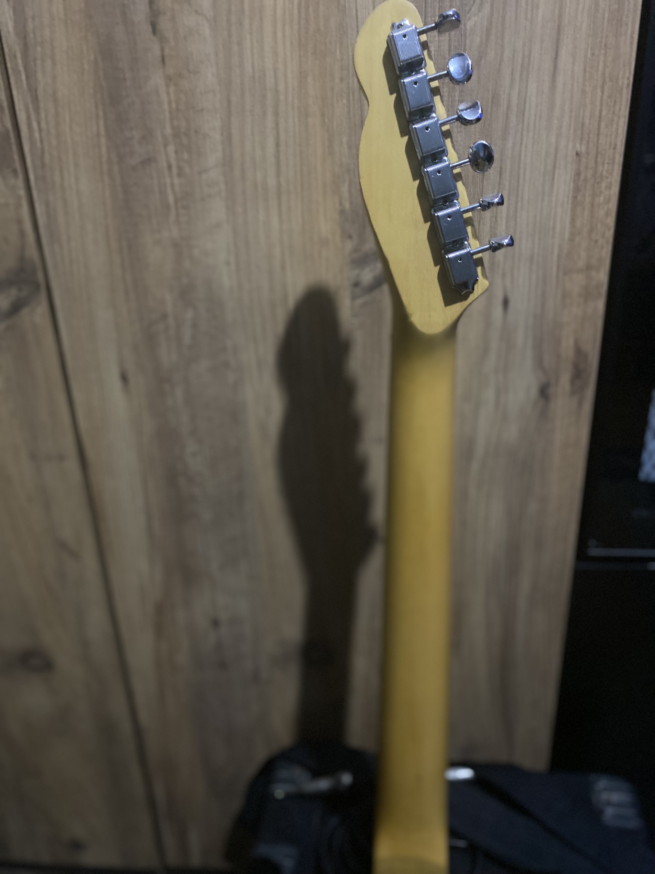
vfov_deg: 67.3
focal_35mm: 26
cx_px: 328
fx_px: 656
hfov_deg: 53.1
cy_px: 437
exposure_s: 1/25
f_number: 1.8
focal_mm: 4.25
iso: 1000
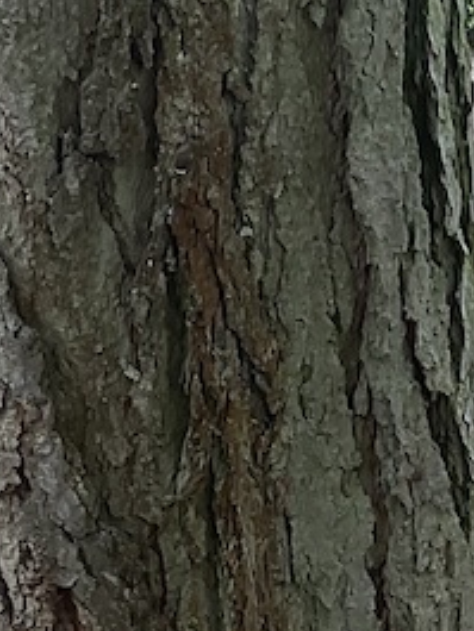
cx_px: 464
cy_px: 591
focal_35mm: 140
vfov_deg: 13.9
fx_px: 2554
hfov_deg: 10.5
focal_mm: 3
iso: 25
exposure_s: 1/122
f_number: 1.8
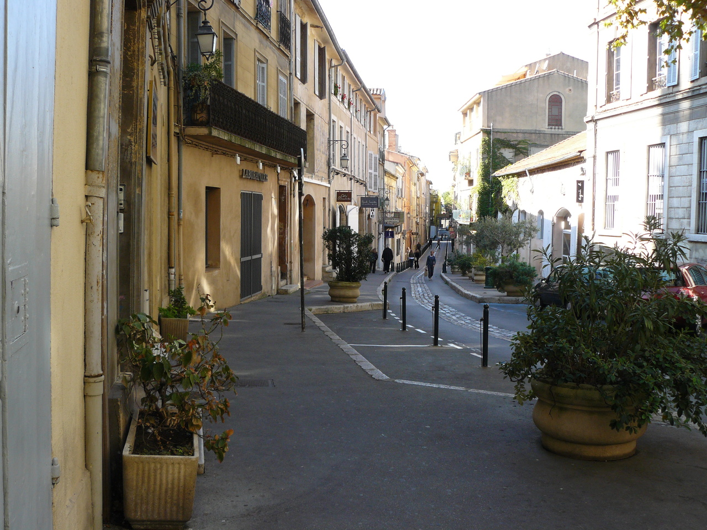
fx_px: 735
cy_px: 265
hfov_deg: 51.4
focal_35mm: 36
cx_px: 354
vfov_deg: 39.7
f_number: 4
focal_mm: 6
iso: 100
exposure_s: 1/125
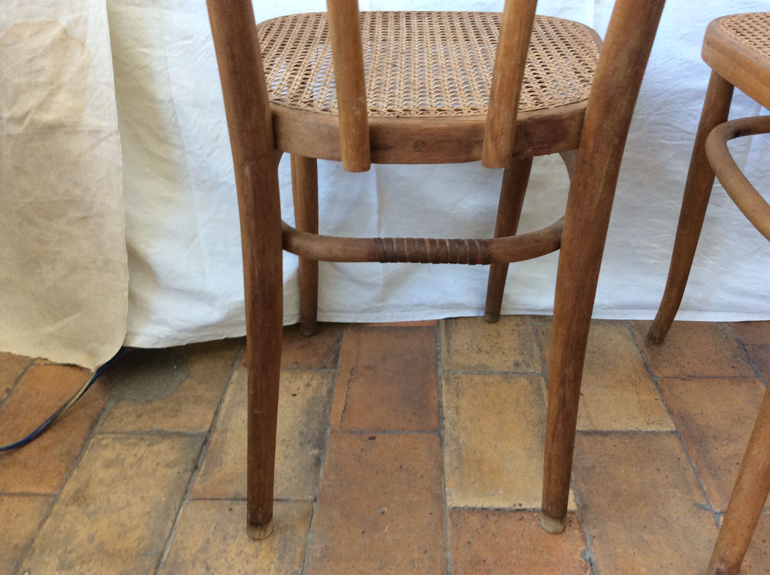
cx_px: 385
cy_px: 288
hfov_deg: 56.9
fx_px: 711
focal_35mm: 32
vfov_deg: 44.1
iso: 64
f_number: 2.4
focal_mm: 3.3
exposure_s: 1/25
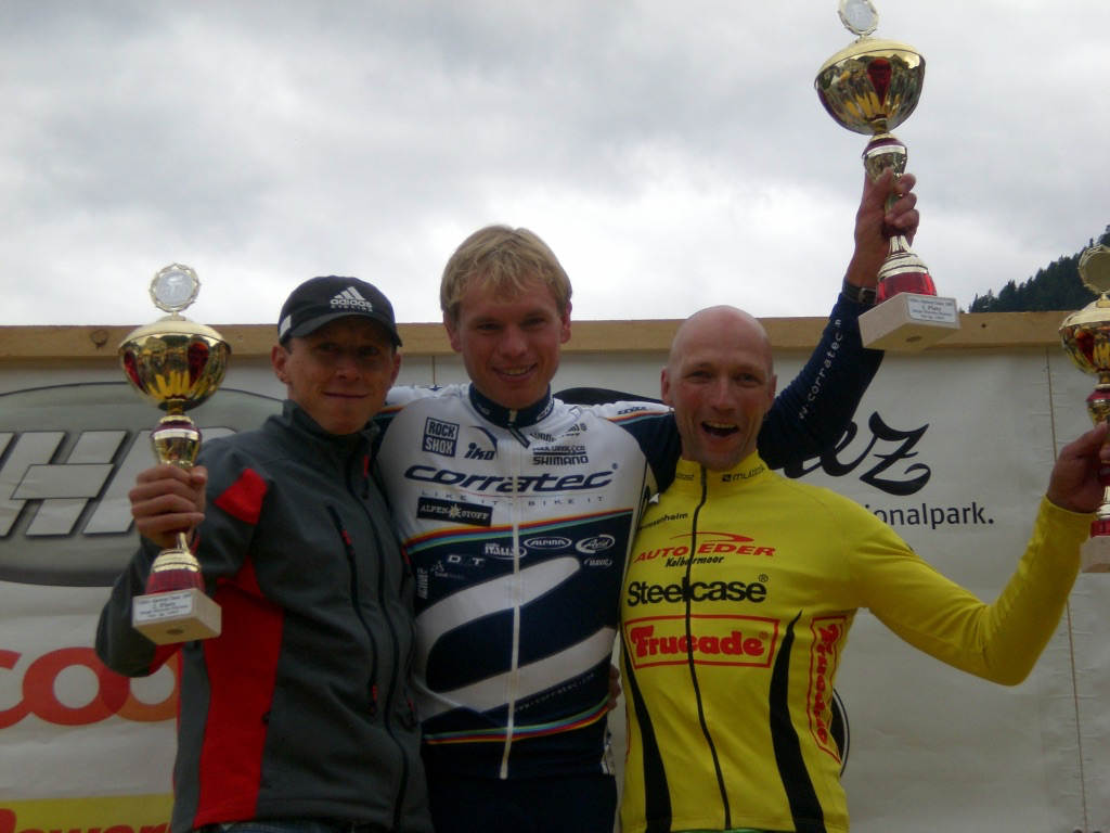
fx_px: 3656
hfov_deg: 17.3
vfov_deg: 13.0
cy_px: 416
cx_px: 555
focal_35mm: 114
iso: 100
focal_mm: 18.9
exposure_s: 1/200
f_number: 5.9
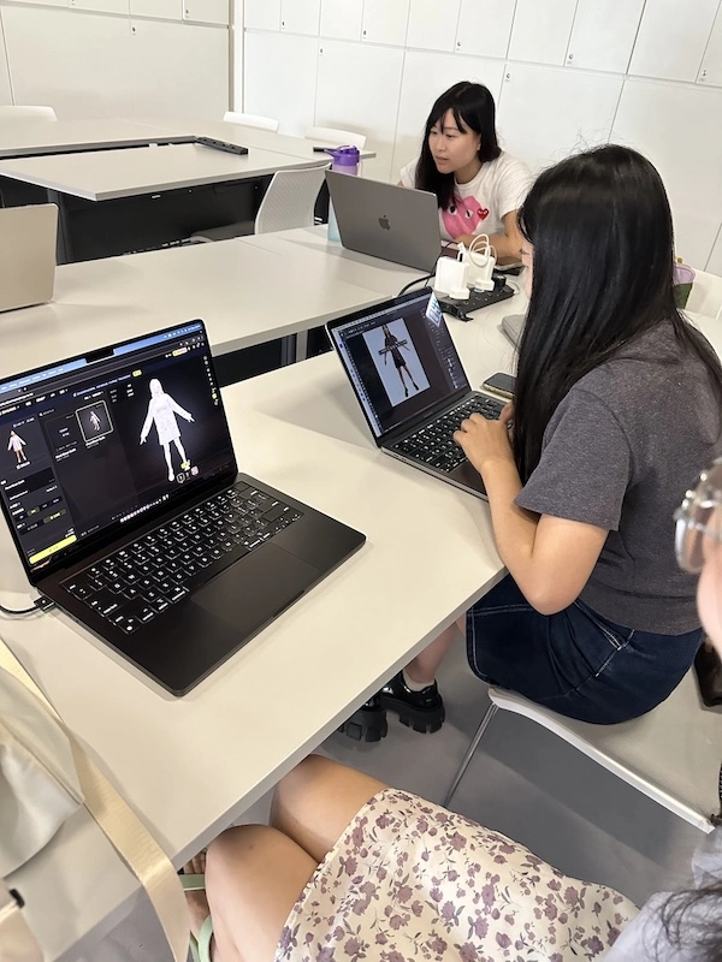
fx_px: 667
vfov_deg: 71.6
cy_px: 481
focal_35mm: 24
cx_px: 361
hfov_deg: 56.8
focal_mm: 6.86
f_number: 1.78
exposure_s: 1/60
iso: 640
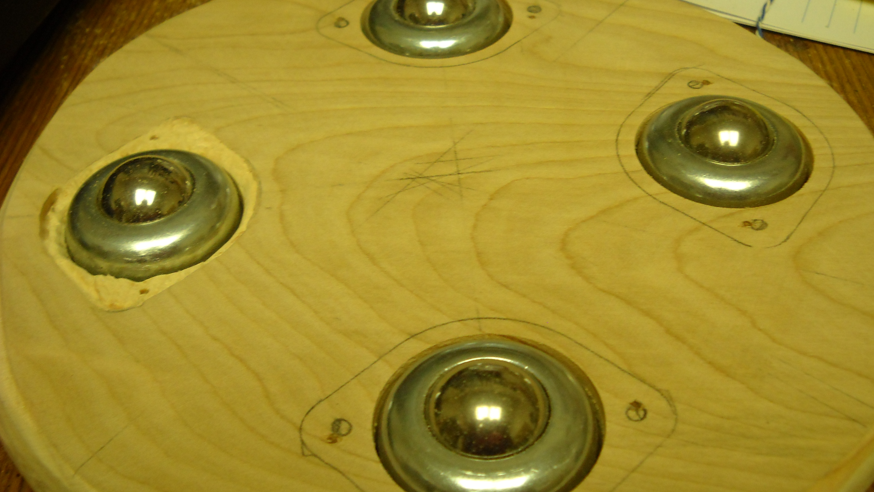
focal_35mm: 47
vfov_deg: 25.4
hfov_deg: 43.7
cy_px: 238
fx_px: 1089
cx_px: 458
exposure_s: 1/60
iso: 183
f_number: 3.1
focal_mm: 6.72
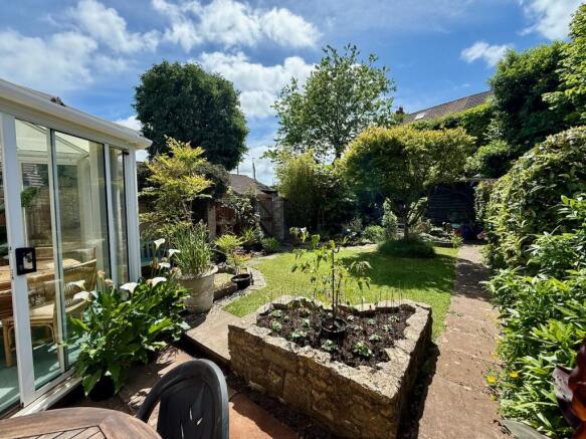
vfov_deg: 85.7
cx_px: 293
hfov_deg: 102.1
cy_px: 220
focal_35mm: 14
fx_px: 237
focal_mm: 2.22
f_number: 2.2
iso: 64
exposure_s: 1/1189
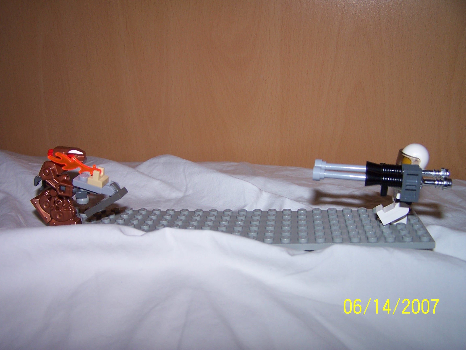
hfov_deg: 49.0
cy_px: 175
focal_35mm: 38
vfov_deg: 37.7
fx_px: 512
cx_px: 233
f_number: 2.8
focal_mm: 6.3
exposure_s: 1/60
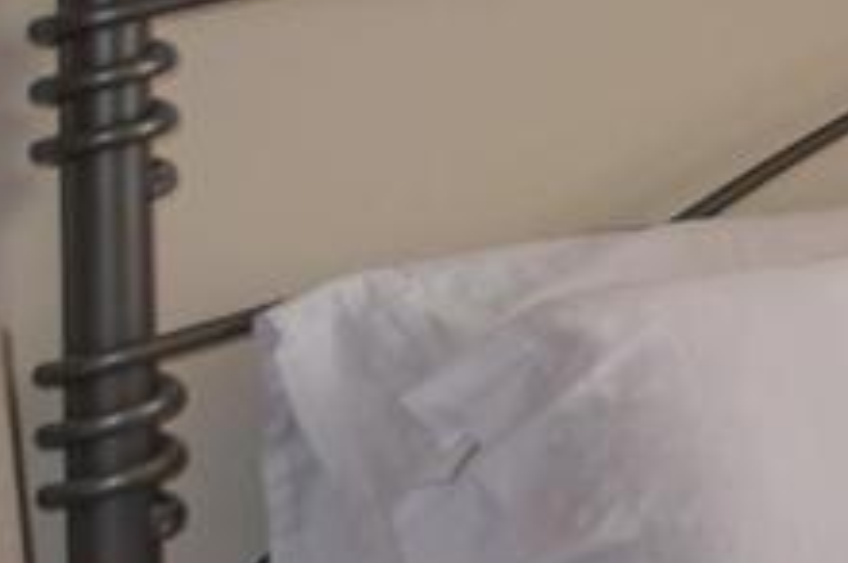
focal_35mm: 98
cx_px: 2151
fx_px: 2305
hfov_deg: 13.5
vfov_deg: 13.5
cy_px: -141
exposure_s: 1/100
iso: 100
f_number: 3.5
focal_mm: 10
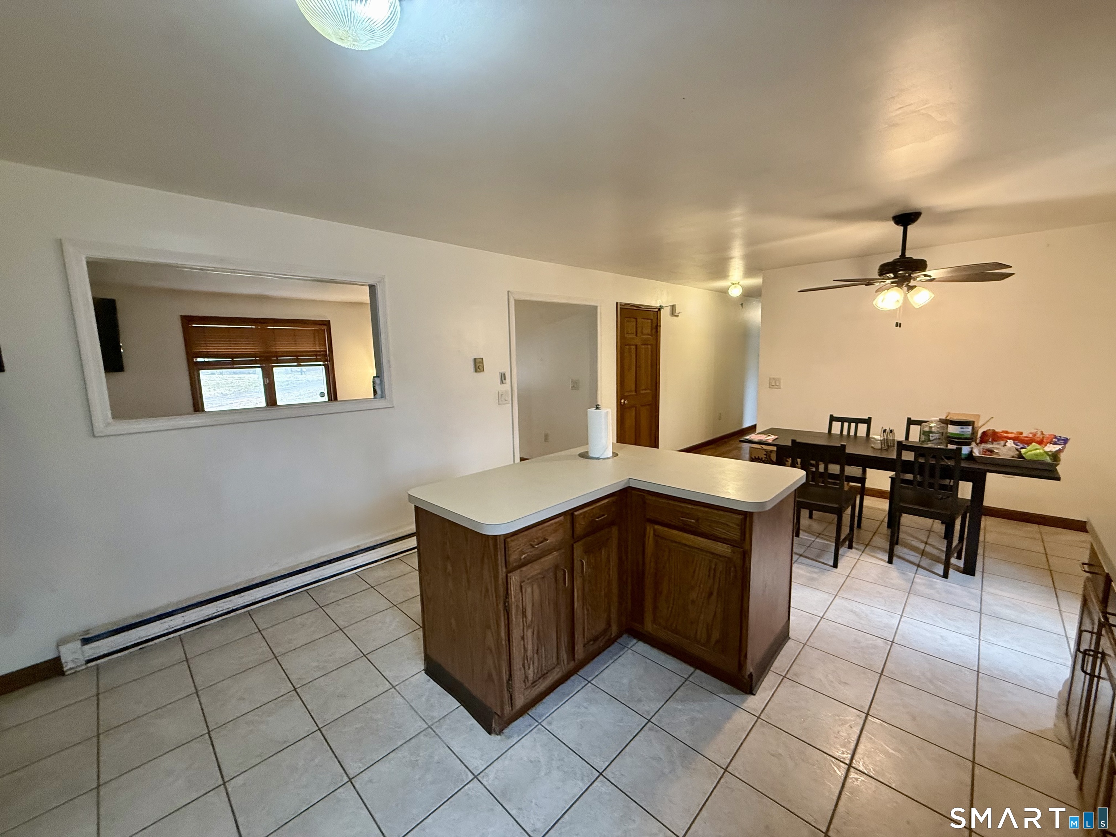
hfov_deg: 102.1
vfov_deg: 85.7
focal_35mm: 14
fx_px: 451
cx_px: 558
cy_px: 418
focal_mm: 2.22
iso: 400
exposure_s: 1/60
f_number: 2.2
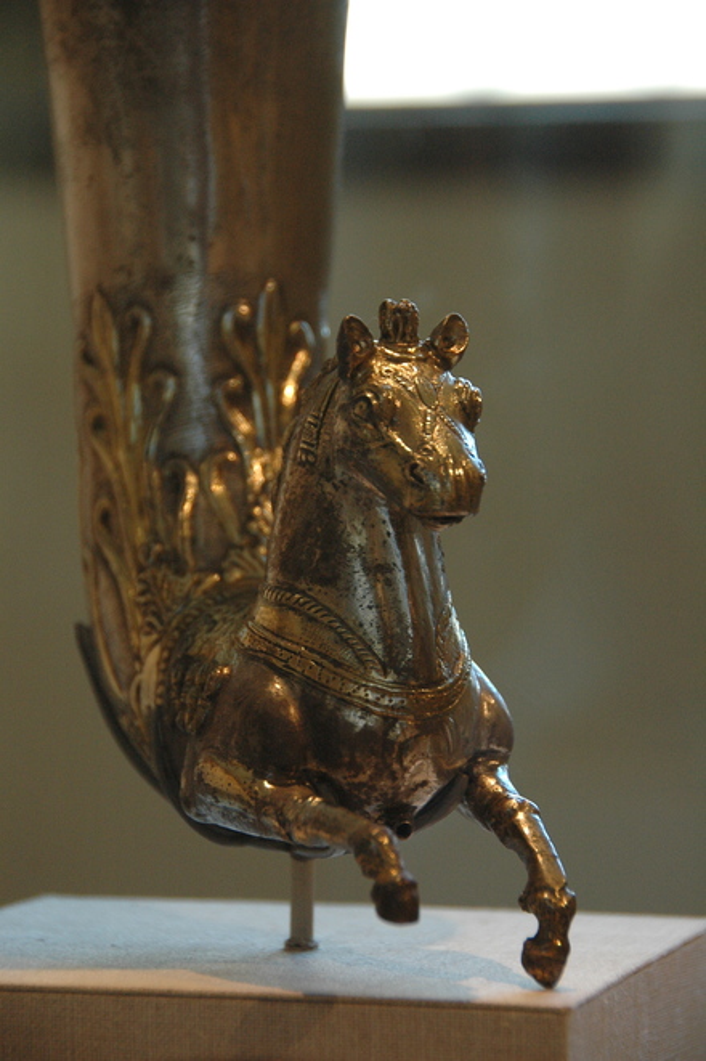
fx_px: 4947
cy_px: 530
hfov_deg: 8.2
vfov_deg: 12.2
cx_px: 353
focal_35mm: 168
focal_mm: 112
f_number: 5.6
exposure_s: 1/80
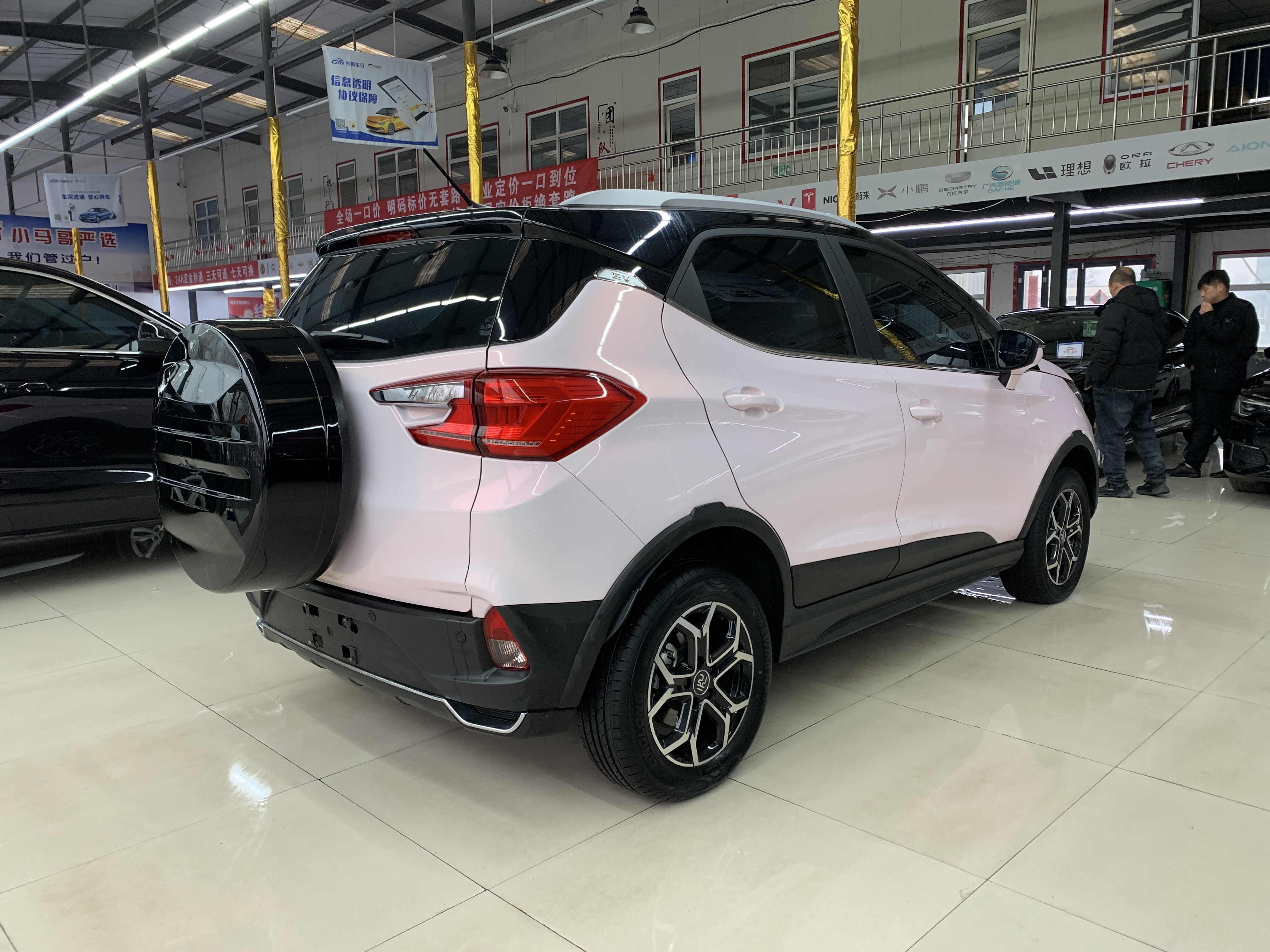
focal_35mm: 26
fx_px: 954
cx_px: 635
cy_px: 476
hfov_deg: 67.3
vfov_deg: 53.1
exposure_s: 1/98
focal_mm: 4.25
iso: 100
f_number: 1.8
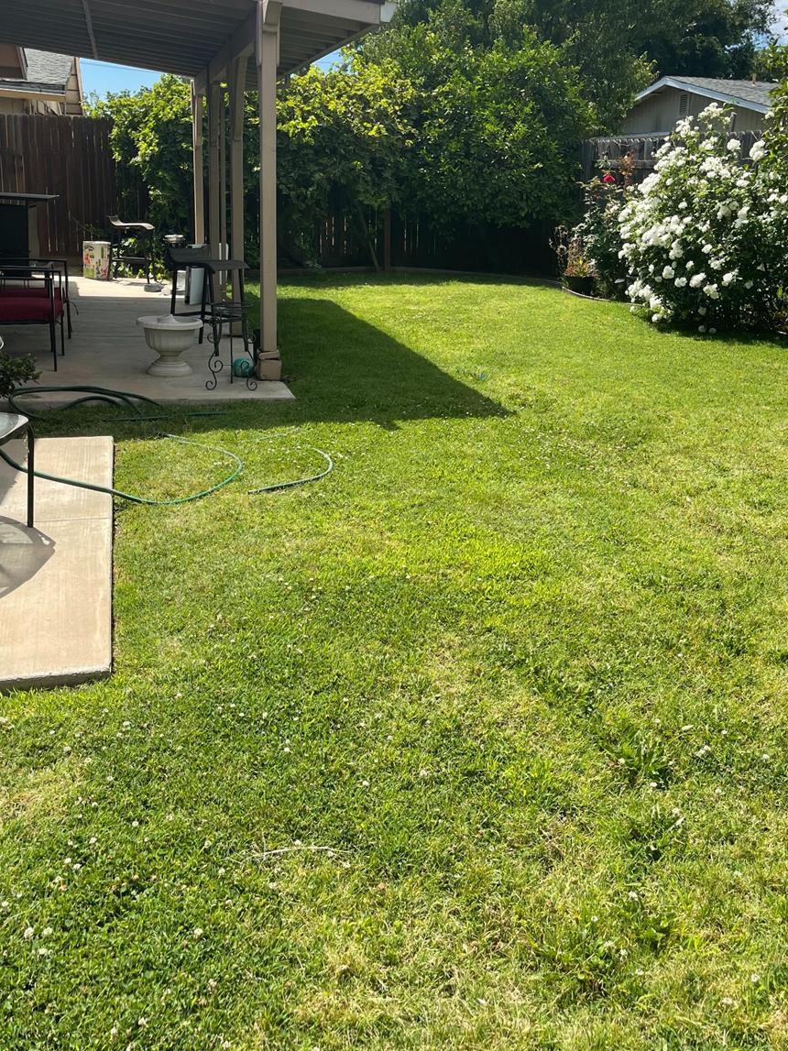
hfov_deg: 41.8
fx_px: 1032
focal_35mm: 34
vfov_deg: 53.5
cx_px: 427
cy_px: 409
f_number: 1.6
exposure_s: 1/3165
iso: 32
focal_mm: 5.1
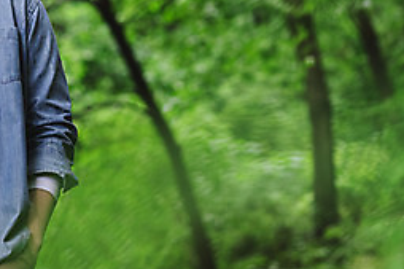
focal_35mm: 201
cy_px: -16
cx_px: 81
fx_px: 2254
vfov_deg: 6.8
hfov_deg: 10.2
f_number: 2.8
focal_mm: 85
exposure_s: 1/200
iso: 1000
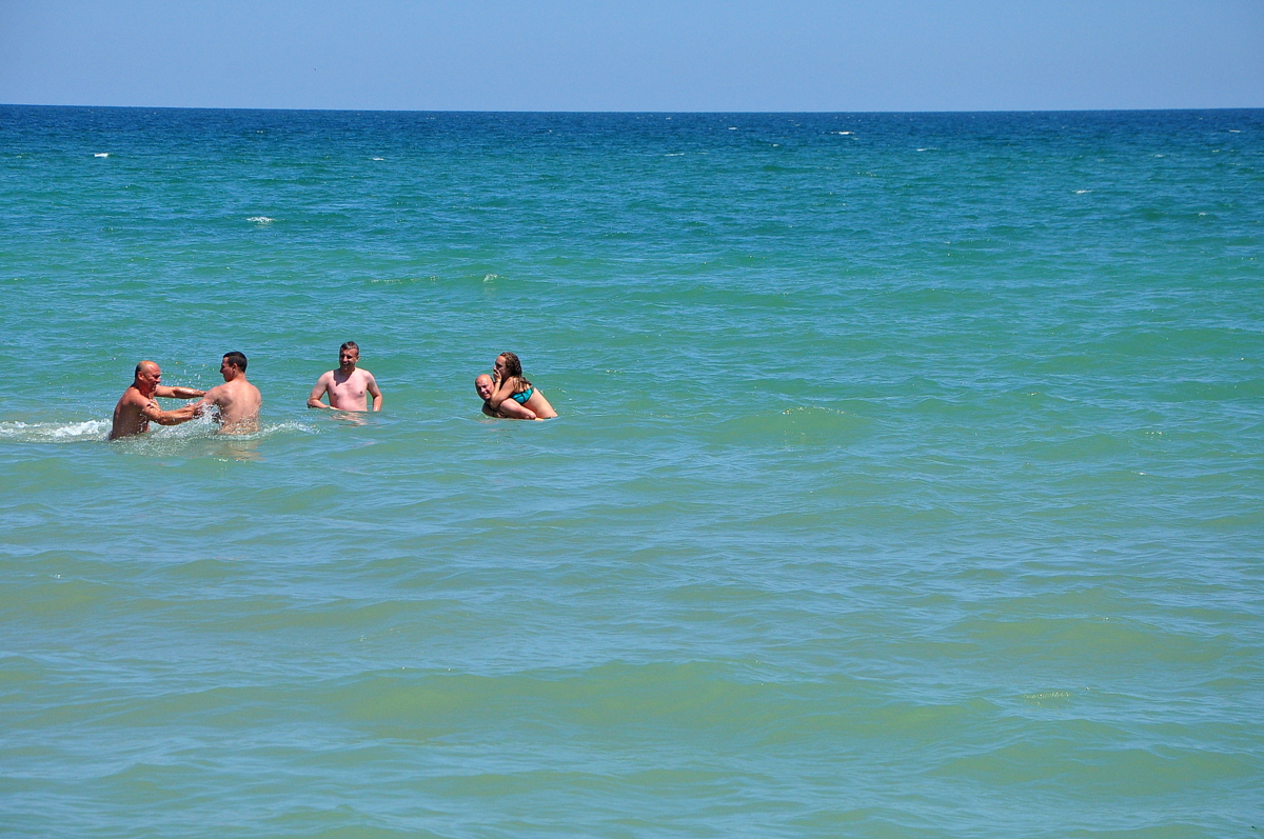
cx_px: 632
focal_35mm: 158
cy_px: 420
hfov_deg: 13.1
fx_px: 5523
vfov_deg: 8.7
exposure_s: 1/1250
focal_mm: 105
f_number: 9
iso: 400
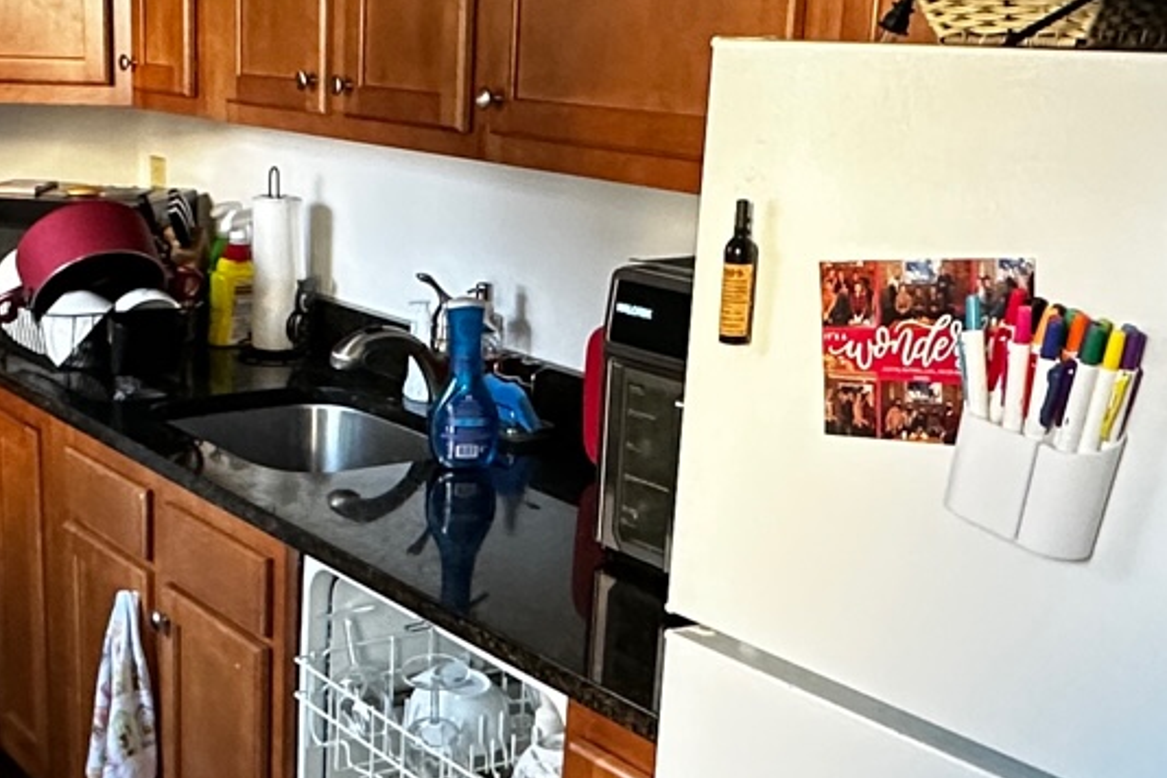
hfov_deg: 35.6
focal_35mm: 55
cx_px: 332
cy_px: 507
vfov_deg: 24.5
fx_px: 1783
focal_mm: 2.22
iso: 400
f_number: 2.2
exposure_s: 1/60
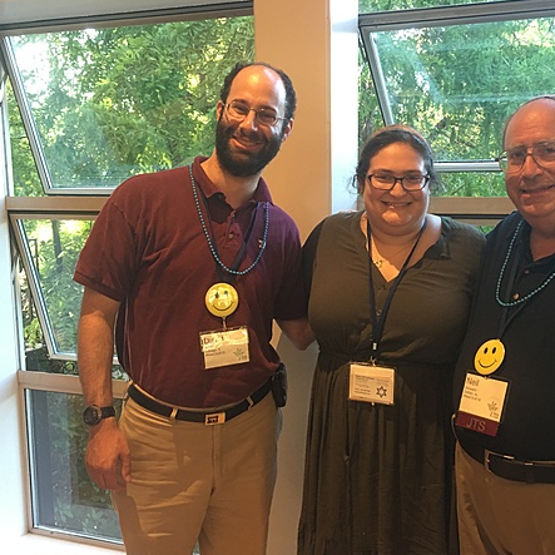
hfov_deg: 44.5
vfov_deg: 44.9
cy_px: 294
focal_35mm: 37
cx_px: 355
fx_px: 671
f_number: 2.2
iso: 50
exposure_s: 1/15
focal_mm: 4.15
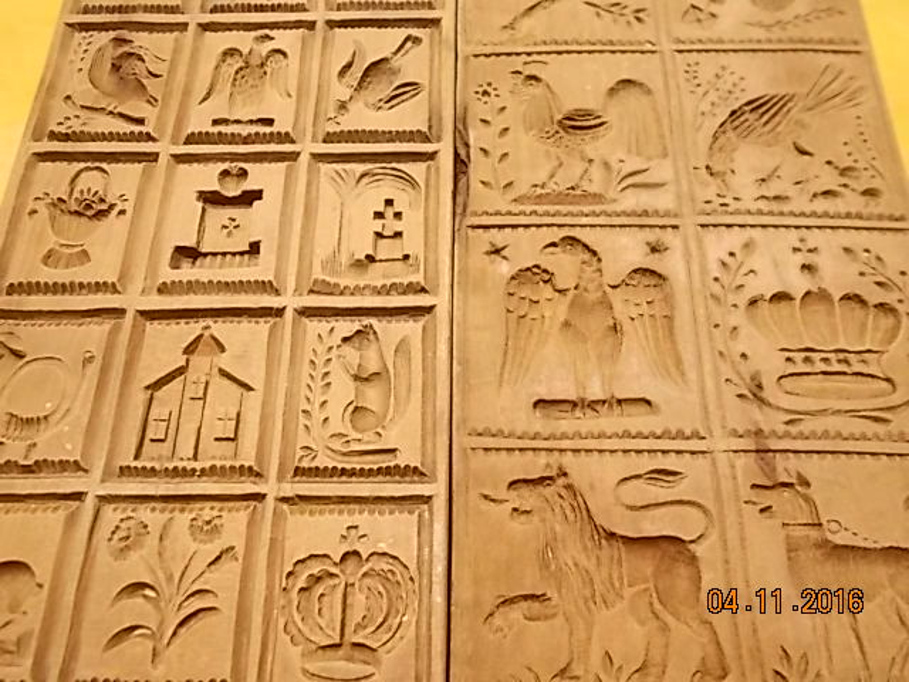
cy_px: 341
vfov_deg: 46.8
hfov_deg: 60.0
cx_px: 454
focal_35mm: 30
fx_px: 788
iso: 200
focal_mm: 5.3
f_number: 3.4
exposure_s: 1/20
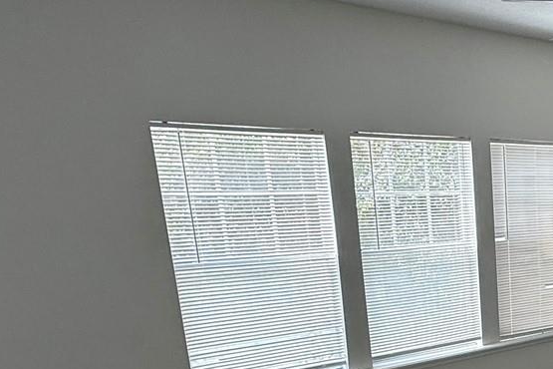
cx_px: 549
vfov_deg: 30.0
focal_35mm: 42
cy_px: 359
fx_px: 645
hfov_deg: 40.8
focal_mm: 2.22
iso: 64
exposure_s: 1/99
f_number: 2.2
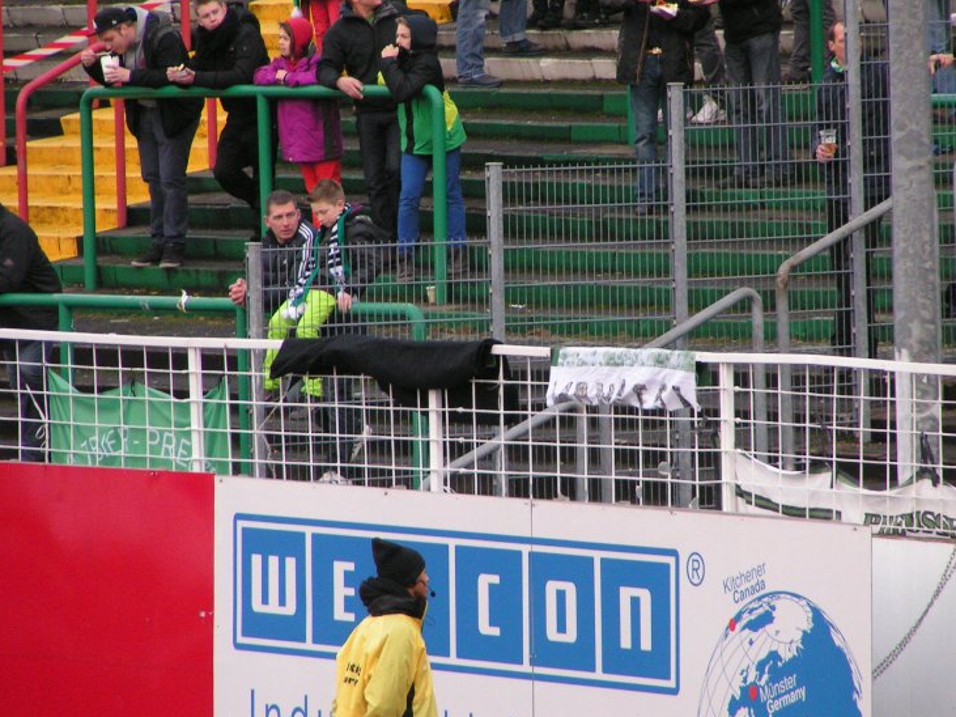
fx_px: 11487
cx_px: 509
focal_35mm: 416
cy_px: 338
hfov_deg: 4.8
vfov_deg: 3.6
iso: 200
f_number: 3.5
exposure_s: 1/200
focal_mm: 58
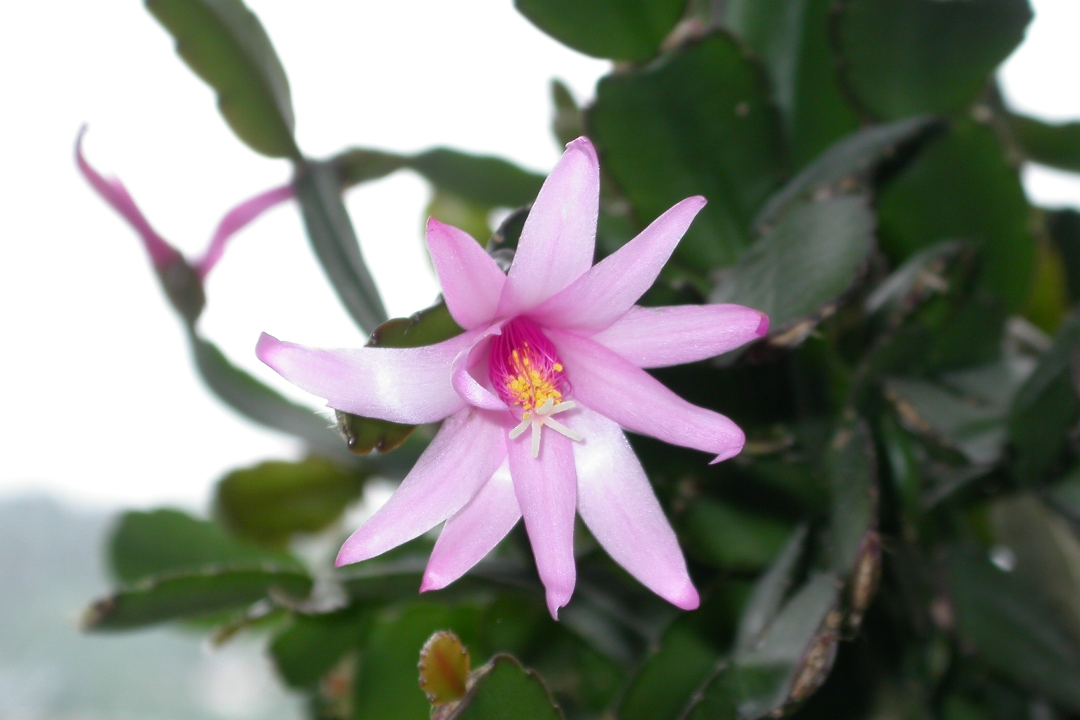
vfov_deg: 8.5
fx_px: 4829
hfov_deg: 12.8
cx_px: 539
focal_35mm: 161
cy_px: 398
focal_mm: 32
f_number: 5.1
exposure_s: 1/66.4
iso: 100
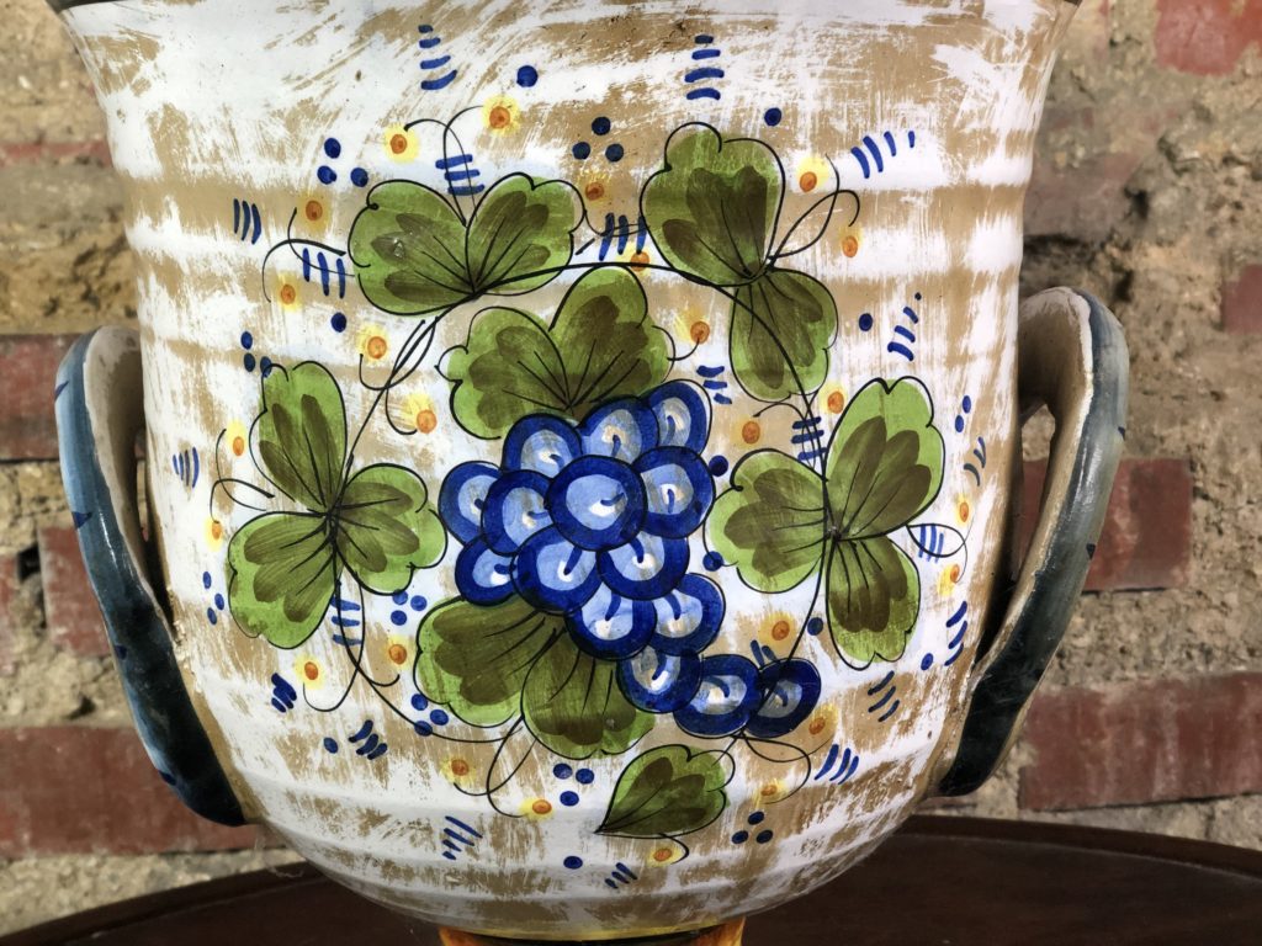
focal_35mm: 52
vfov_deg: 28.0
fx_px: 1896
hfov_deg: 36.8
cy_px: 473
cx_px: 631
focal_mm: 6
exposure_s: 1/50
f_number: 2.4
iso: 80
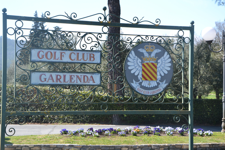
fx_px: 487
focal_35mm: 78
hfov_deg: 26.0
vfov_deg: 17.5
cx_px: 112
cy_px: 75
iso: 400
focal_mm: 52
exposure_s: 1/400
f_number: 10
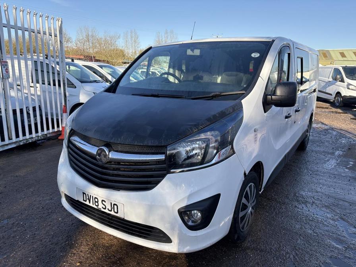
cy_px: 134
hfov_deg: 67.3
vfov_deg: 53.1
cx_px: 178
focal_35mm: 26
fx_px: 267
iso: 50
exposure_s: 1/973
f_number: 1.6
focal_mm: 5.96
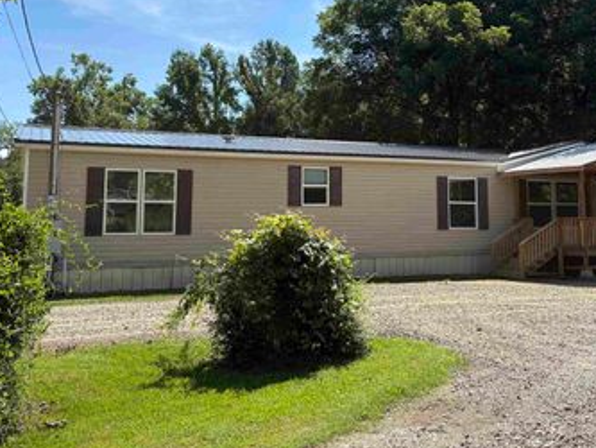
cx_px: 379
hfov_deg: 47.3
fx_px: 672
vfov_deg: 36.5
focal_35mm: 39
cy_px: 150
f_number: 1.6
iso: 50
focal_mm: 5.96
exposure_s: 1/2747
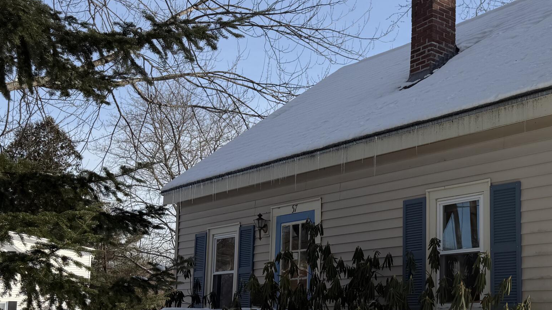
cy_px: 219
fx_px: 746
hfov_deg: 38.4
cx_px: 474
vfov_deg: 23.3
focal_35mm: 51
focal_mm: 6.76
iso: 80
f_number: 1.78
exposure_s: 1/4673
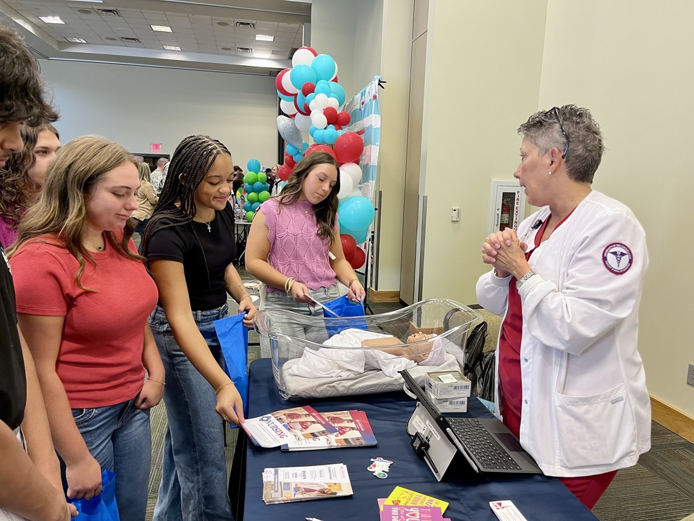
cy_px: 260
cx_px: 347
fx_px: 521
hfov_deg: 67.3
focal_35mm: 26
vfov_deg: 53.1
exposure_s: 1/60
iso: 125
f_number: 1.6
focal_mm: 5.1
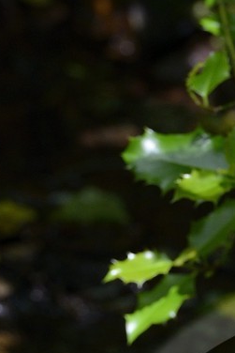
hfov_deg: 1.6
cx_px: 350
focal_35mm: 850
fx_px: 8315
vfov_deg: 2.4
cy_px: 570
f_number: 7.1
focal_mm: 200
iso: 800
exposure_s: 1/160
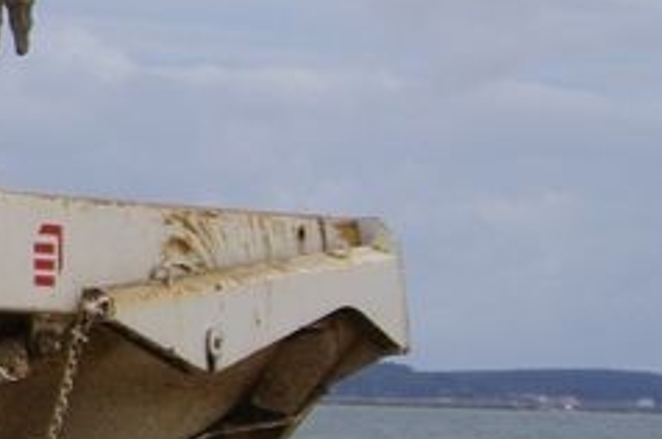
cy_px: -100
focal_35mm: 403
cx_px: -1085
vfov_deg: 3.4
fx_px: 7401
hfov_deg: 4.9
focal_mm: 50
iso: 400
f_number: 9
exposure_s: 1/1250
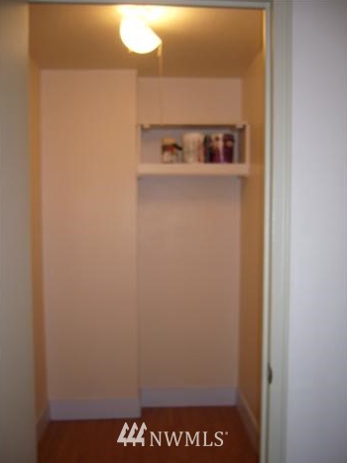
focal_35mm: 36
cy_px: 234
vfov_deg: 51.4
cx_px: 173
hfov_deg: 39.6
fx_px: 481
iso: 100
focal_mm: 5.8
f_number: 2.8
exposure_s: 1/30
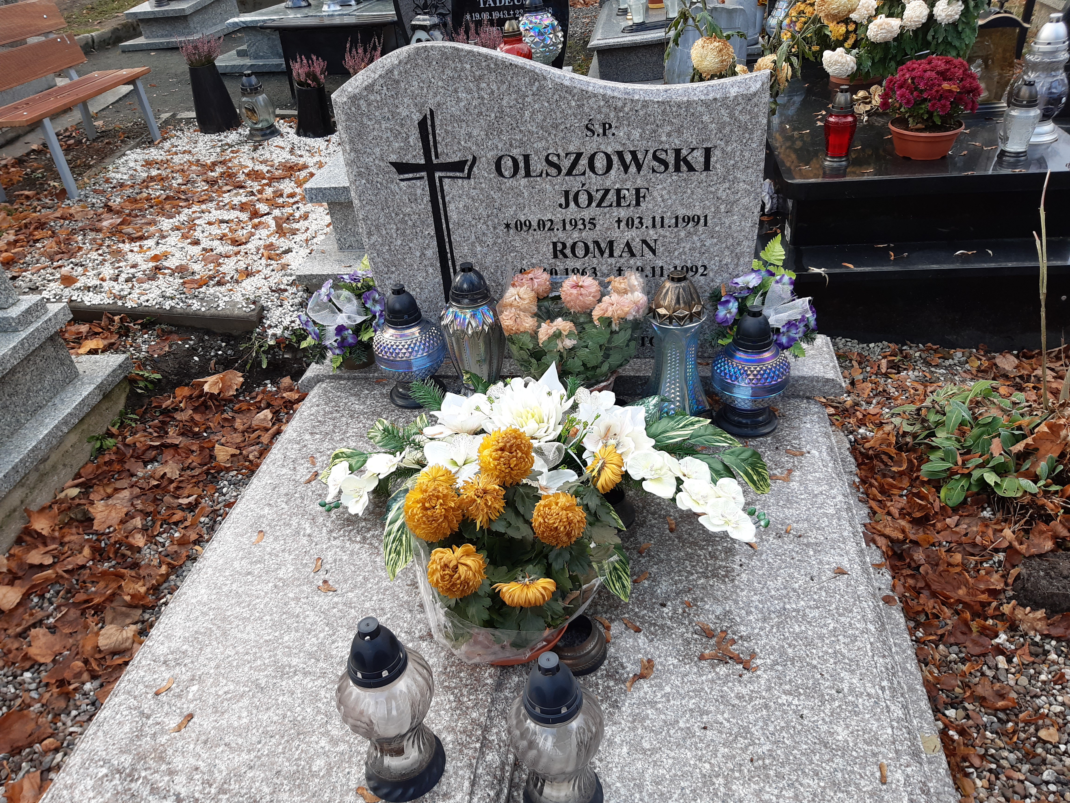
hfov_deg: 67.3
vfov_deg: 53.1
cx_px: 535
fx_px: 804
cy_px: 402
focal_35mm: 26
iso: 40
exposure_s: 1/169
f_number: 1.7
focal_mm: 3.92
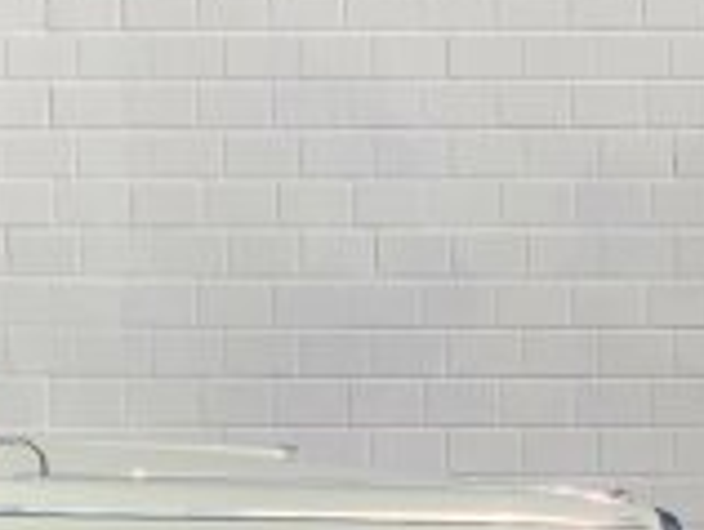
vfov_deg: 7.0
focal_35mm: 210
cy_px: 646
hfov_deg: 9.0
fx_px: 4277
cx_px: -557
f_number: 2.4
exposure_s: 1/3690
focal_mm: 6
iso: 16
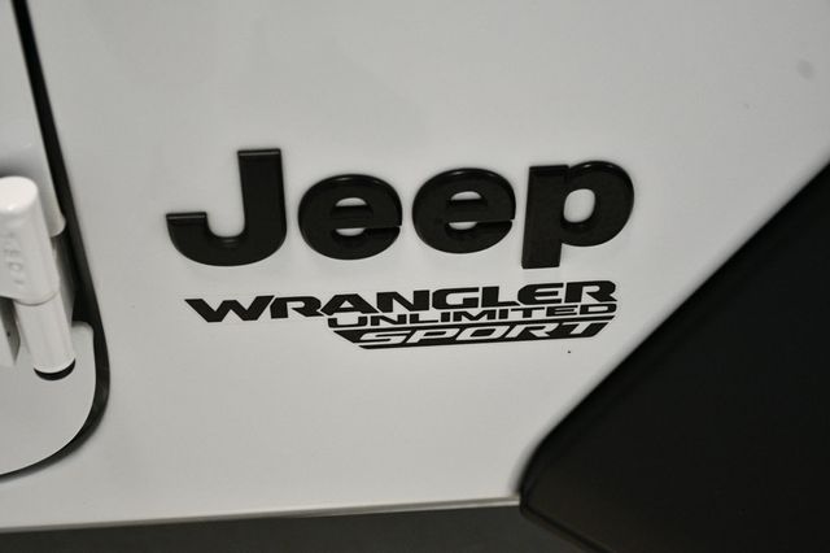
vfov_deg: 22.6
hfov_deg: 33.4
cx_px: 415
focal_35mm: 60
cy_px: 276
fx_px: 1383
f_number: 4.5
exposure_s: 1/125
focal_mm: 40
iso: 1800
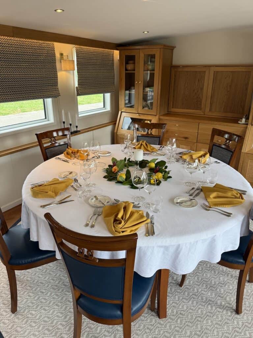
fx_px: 234
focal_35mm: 24
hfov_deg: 56.8
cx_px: 126
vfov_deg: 71.6
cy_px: 169
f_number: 1.78
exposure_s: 1/120
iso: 80
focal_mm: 6.76
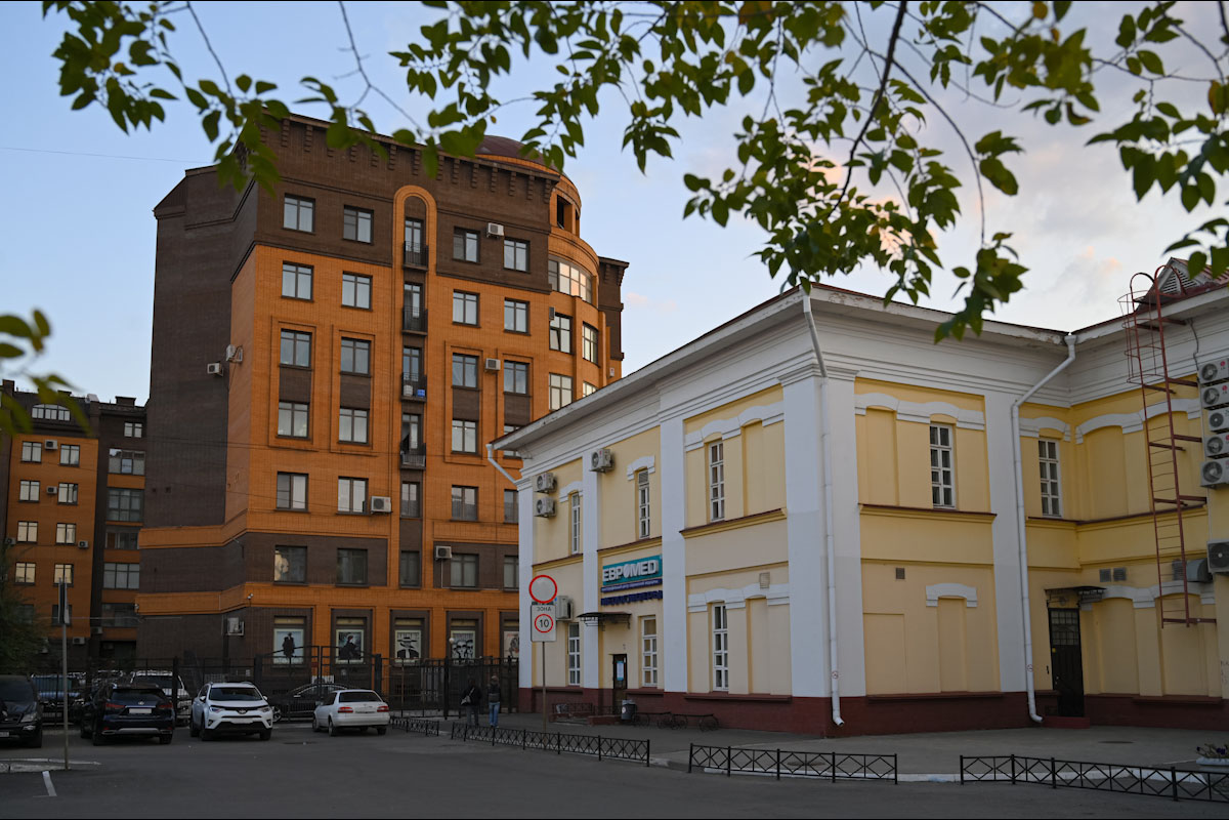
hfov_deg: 61.1
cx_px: 614
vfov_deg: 43.0
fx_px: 1041
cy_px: 410
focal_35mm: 30
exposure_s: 1/80
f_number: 5.6
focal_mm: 30.5
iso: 200
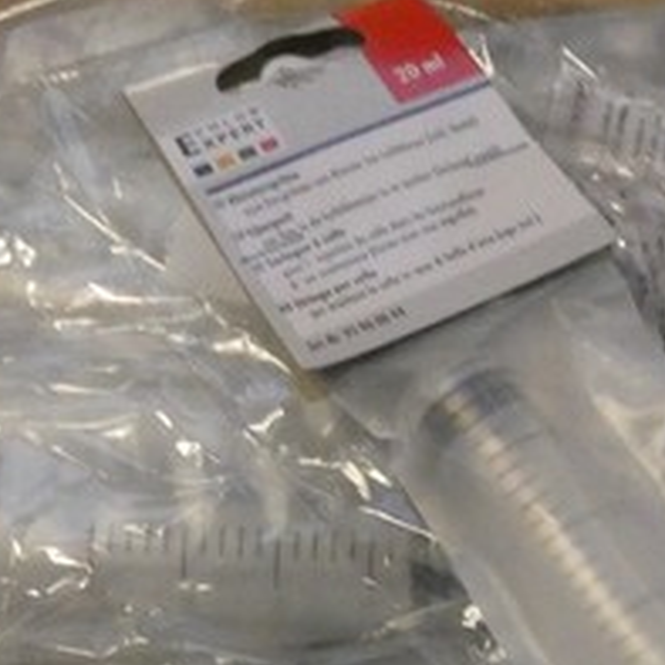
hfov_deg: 26.3
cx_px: 471
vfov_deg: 25.1
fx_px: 1413
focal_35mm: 65
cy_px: 685
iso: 1600
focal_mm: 3.6
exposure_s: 1/40
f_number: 8
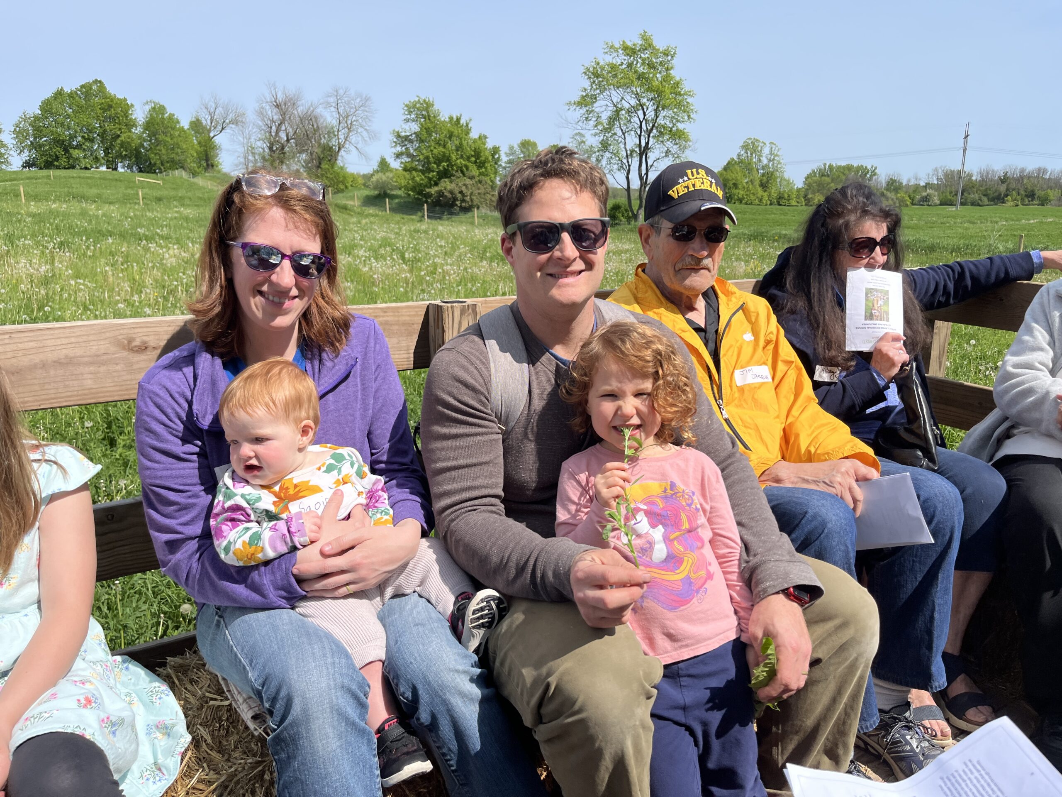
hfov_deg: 67.3
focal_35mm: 26
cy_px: 398
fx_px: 798
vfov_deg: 53.1
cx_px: 531
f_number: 1.6
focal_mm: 5.1
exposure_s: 1/2967
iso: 50
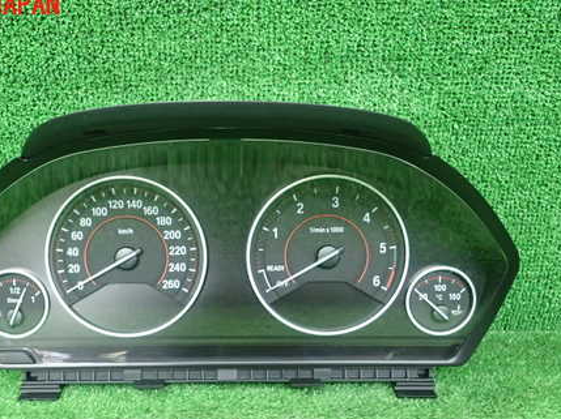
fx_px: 680
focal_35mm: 42
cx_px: 214
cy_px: 283
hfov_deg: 44.5
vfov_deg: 34.0
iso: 500
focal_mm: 5.5
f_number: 2.3
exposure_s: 1/125
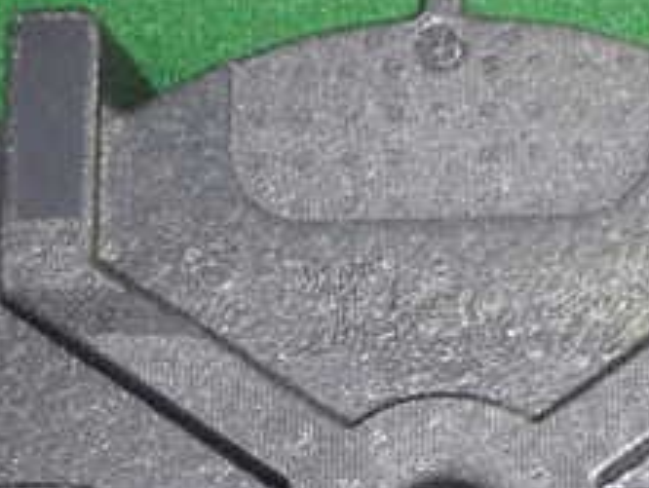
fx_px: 1520
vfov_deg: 17.4
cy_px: 576
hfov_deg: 23.9
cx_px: 450
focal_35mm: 81
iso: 200
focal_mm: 5.4
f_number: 2.3
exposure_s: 1/80
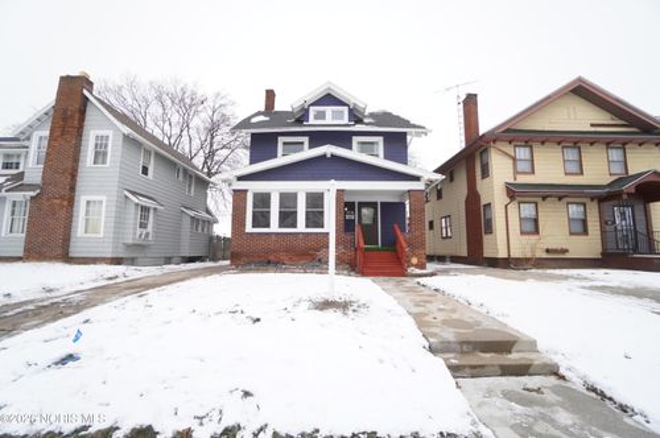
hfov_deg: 100.5
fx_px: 275
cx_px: 330
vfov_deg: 77.2
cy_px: 219
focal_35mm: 15
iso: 100
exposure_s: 1/100
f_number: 4
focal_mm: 10
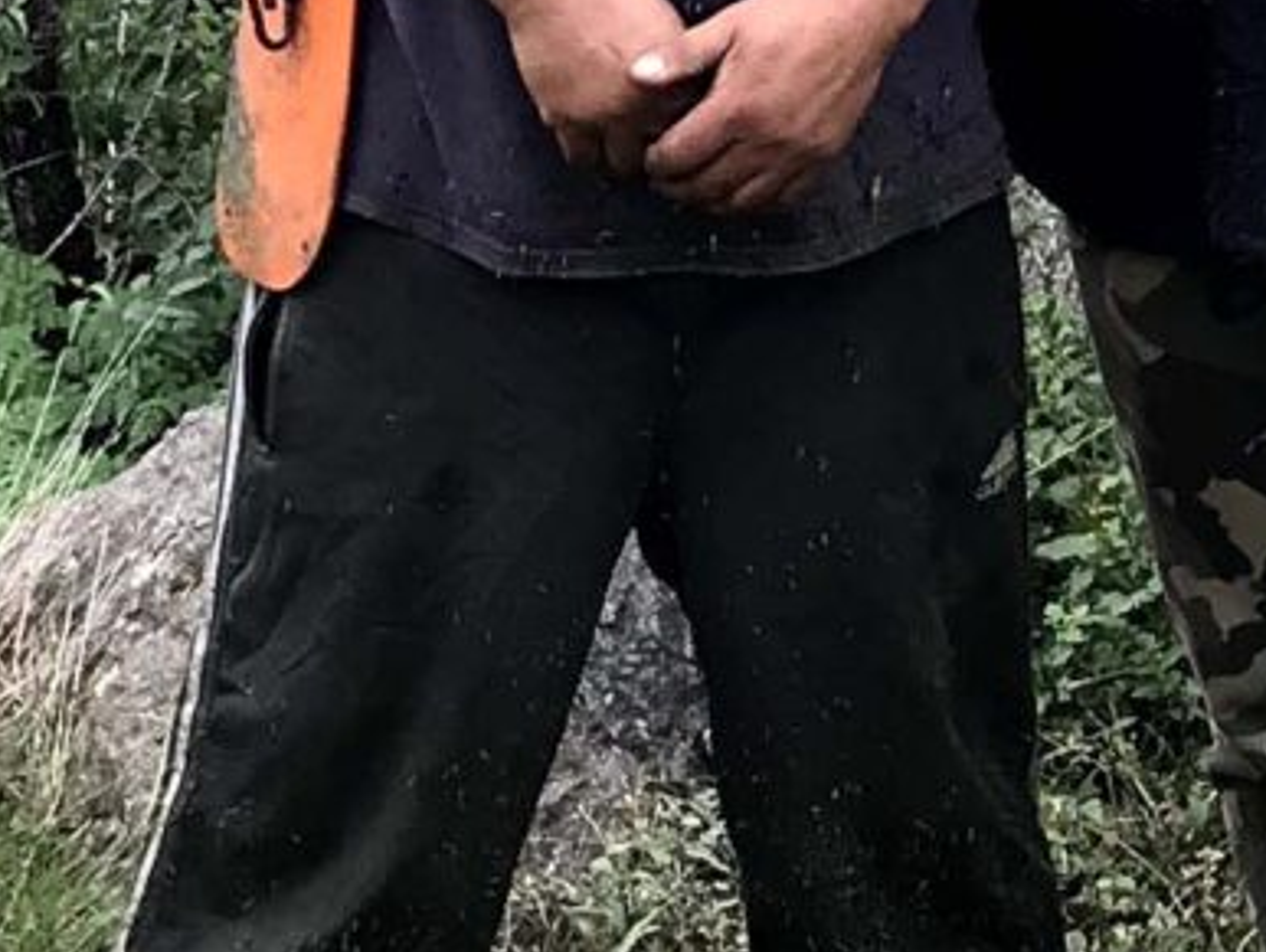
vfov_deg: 7.8
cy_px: -716
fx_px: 6772
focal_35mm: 185
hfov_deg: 10.4
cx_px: 1668
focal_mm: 3.99
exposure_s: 1/213
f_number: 1.8
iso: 20
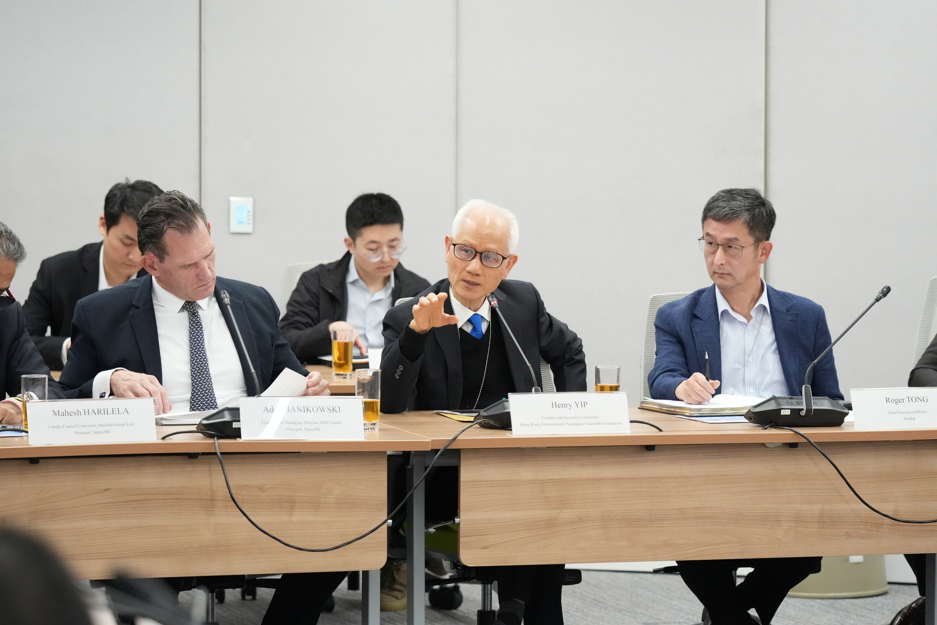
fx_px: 3644
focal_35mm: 140
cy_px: 312
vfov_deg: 9.8
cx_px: 468
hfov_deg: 14.7
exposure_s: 1/200
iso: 10000
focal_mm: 140
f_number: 4.5
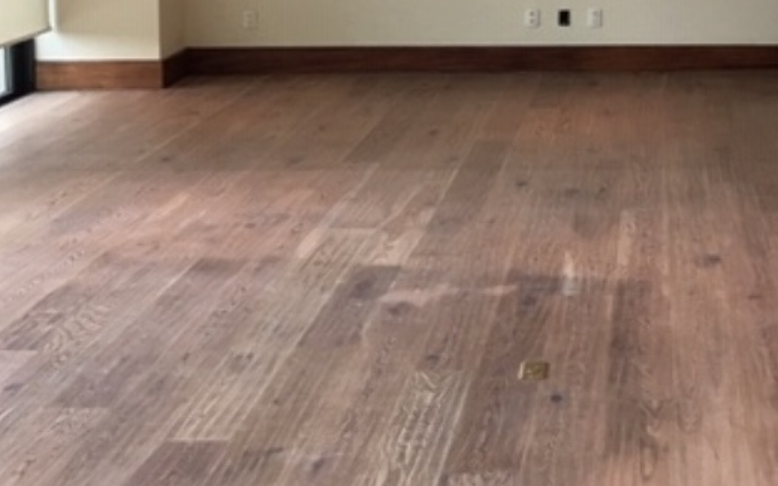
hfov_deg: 31.4
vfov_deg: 19.7
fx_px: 1336
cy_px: -58
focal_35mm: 63
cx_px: 652
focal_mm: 4.15
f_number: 2.2
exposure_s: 1/30
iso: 32
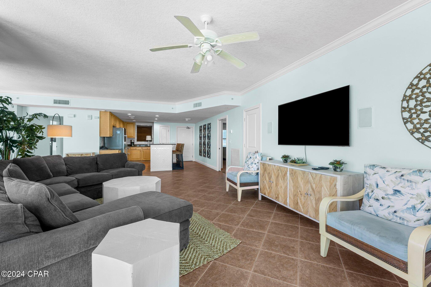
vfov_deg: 77.3
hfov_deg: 100.4
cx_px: 216
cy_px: 144
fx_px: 180
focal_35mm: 15
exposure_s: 1/25
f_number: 9
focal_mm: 10
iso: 400
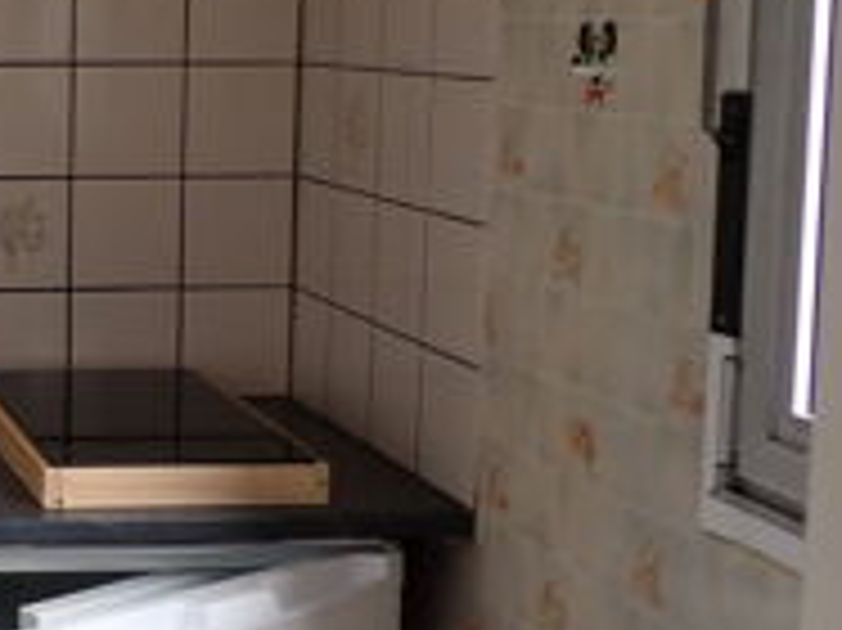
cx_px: -212
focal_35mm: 77
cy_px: 202
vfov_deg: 19.1
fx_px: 1872
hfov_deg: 22.9
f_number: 2.3
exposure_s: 1/125
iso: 160
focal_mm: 5.4
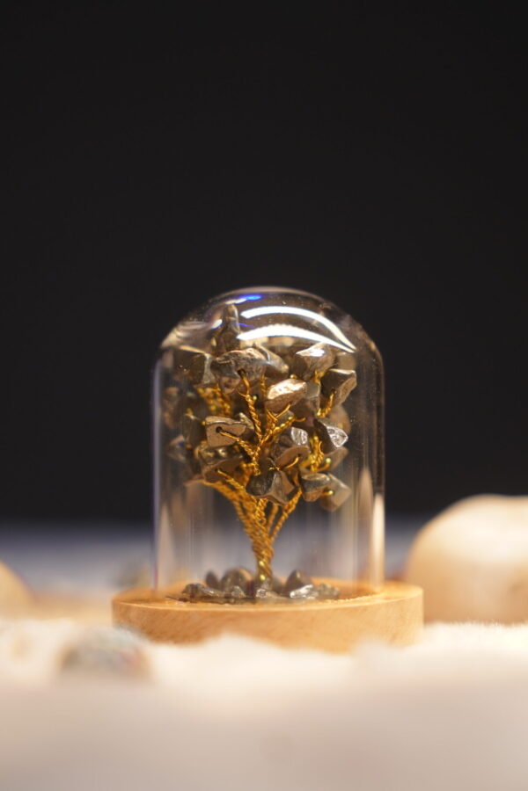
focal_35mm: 105
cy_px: 396
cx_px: 264
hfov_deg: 13.0
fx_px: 2310
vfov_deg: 19.5
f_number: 2.8
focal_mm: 70
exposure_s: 1/100
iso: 500
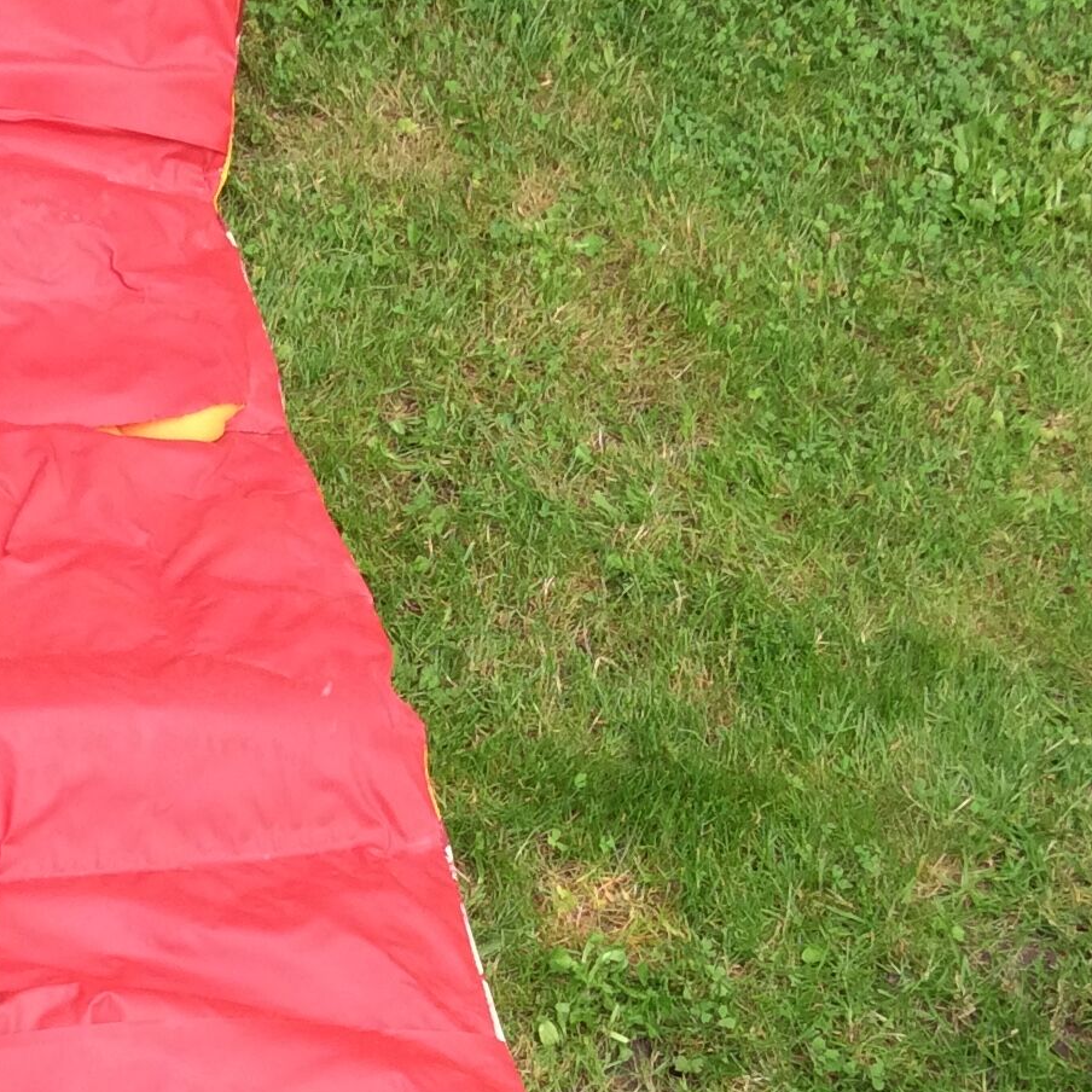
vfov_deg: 21.2
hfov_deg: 21.0
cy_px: 819
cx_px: 165
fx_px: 2891
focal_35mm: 81
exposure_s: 1/153
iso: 32
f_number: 2.4
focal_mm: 3.3
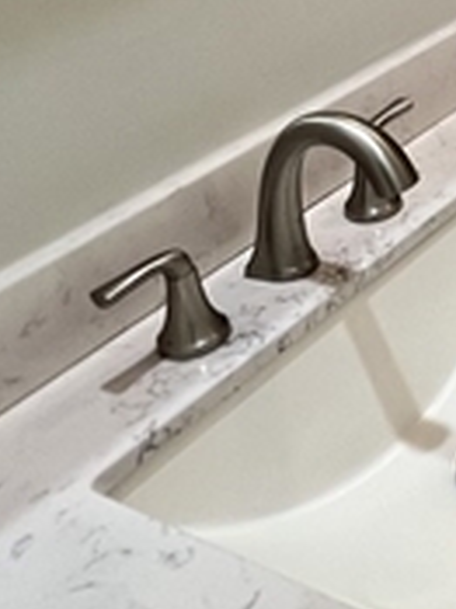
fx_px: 1002
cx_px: 724
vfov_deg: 31.4
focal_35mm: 57
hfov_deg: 20.9
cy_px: 10
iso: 160
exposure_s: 1/60
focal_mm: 1.57
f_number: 1.8
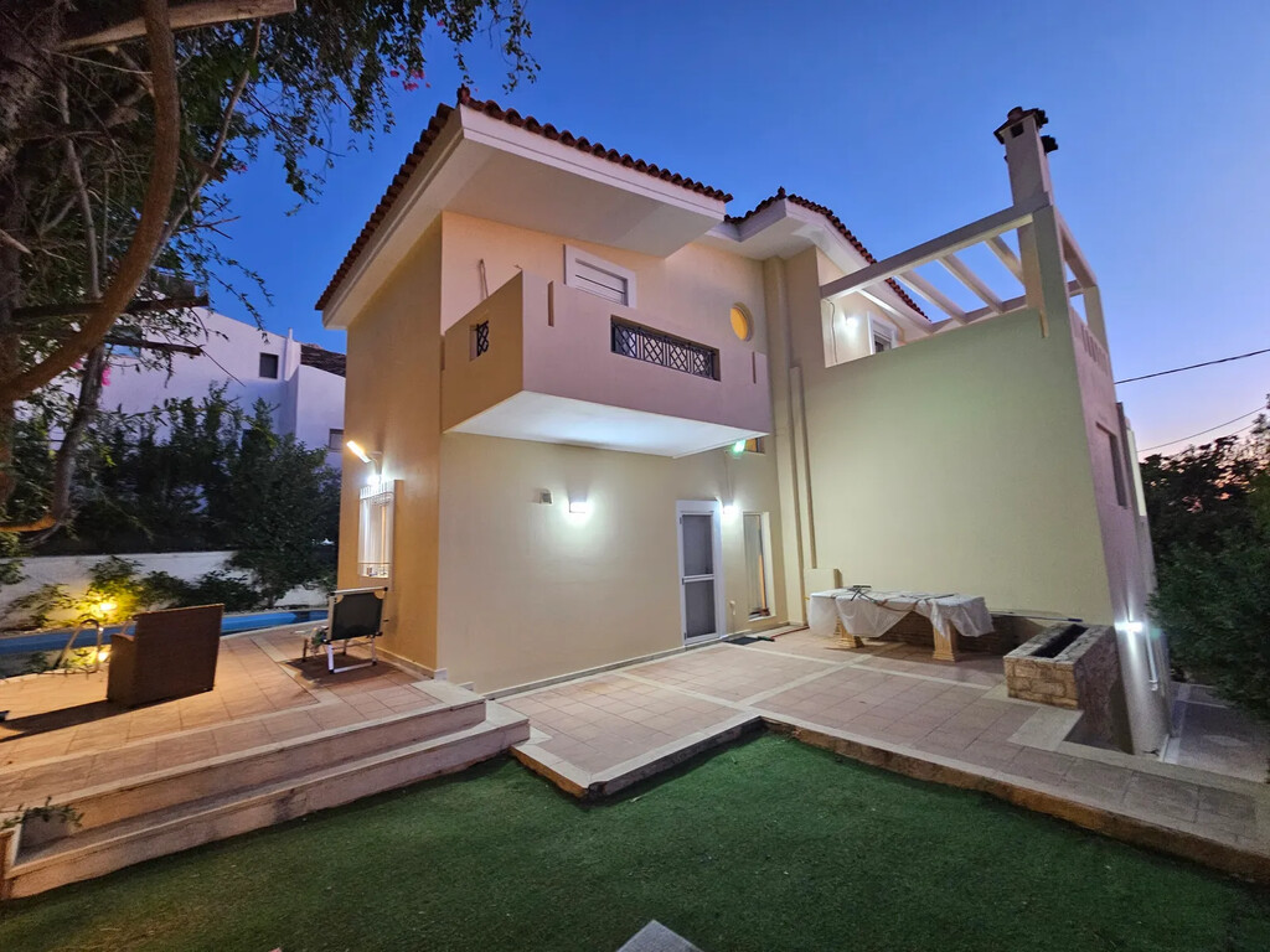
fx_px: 477
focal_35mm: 13
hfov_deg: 106.2
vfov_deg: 89.9
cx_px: 635
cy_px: 476
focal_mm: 2.2
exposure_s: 1/33.3
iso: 500
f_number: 2.2
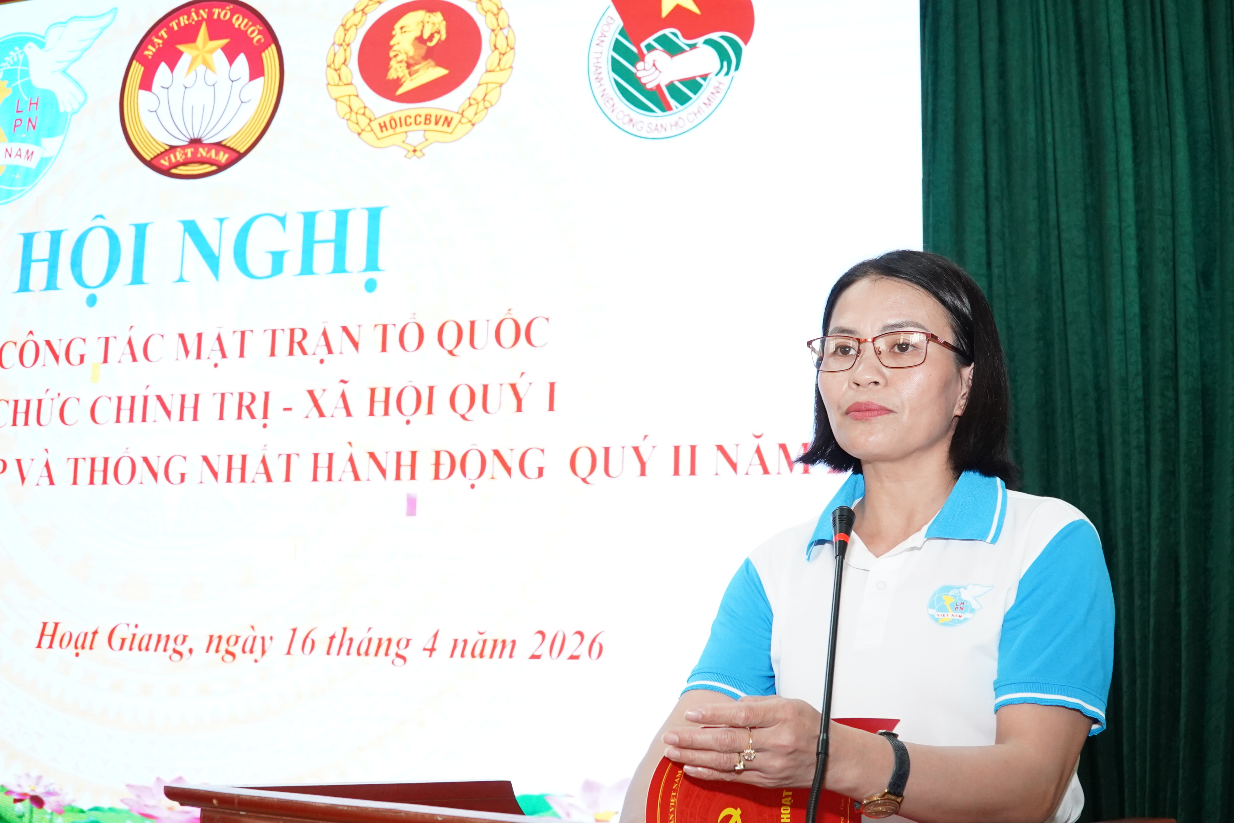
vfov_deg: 31.2
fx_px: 1474
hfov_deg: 45.4
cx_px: 617
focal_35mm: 43
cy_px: 412
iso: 2500
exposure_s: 1/80
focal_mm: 29
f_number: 6.3
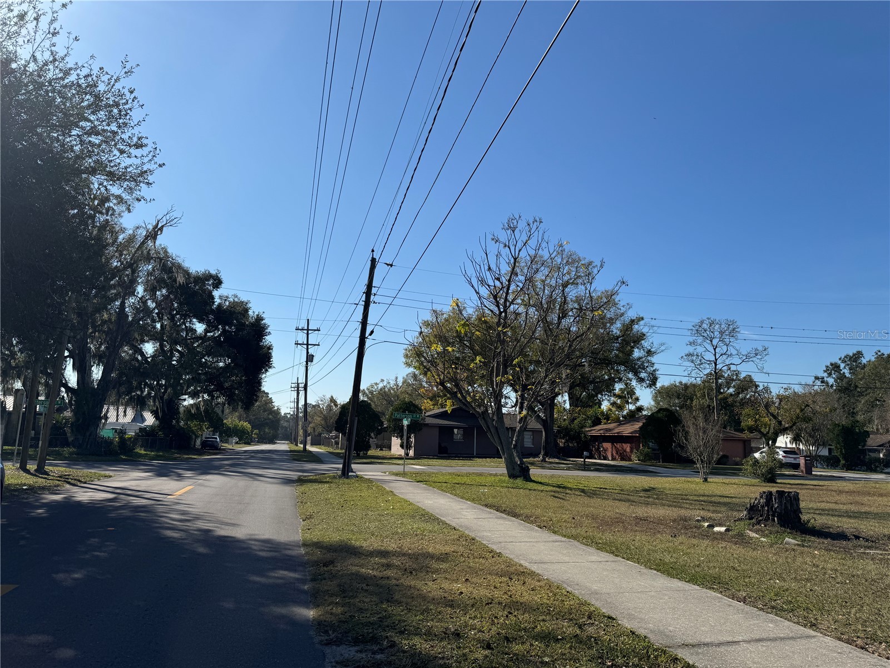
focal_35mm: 24
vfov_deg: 56.8
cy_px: 334
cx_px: 445
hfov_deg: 71.6
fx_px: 617
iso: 80
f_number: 1.78
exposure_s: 1/7092
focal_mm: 6.76
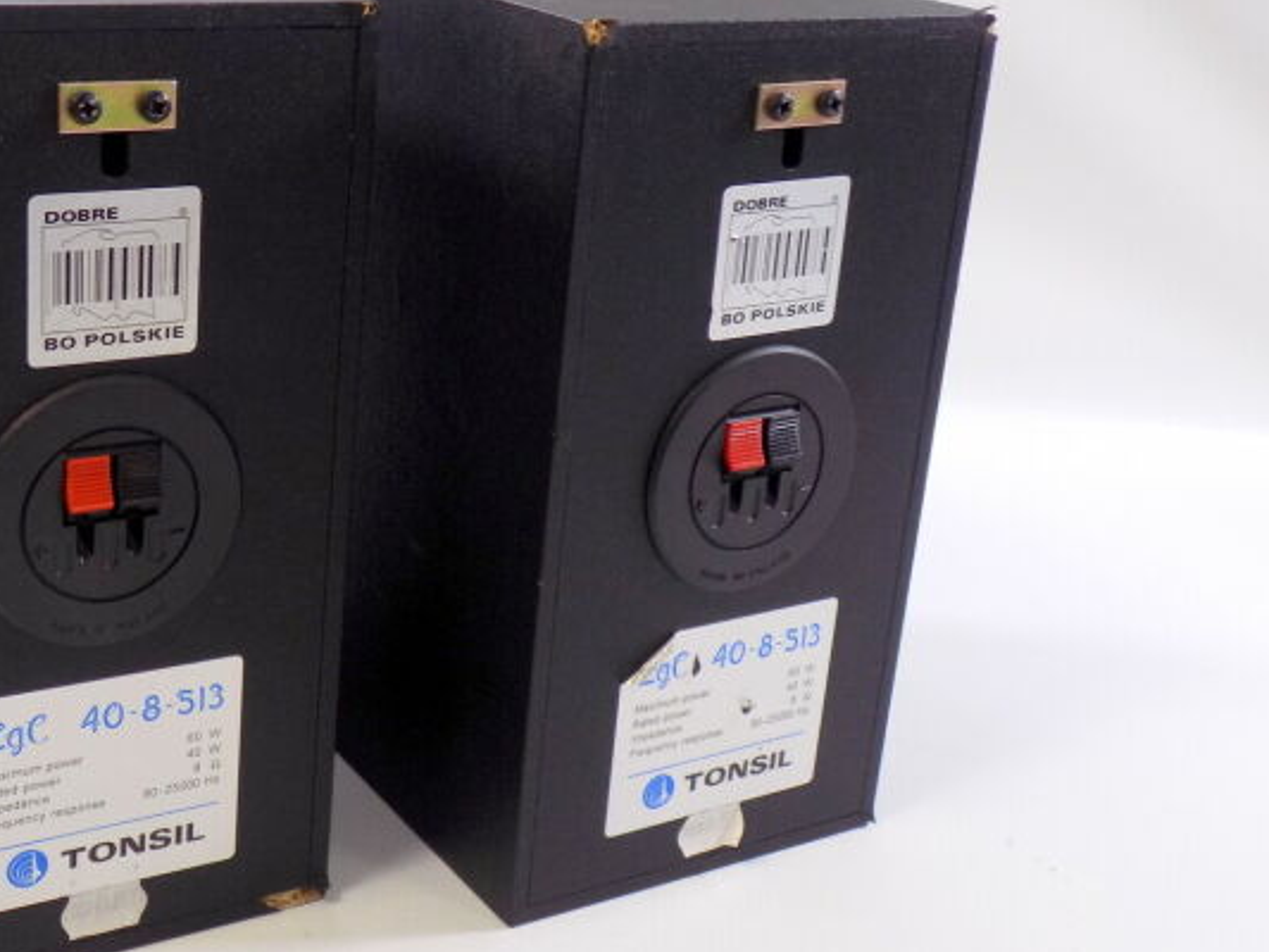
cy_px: 396
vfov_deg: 29.6
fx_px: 1797
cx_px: 362
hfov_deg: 38.2
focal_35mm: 49
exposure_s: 1/30
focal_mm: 6.1
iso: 100
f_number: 3.4
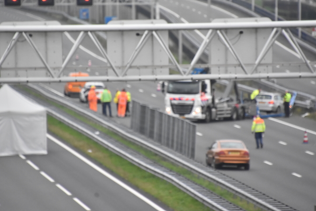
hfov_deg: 3.9
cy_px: 105
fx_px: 4633
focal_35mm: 528
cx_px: 158
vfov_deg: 2.6
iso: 2500
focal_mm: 350
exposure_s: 1/1250
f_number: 7.1
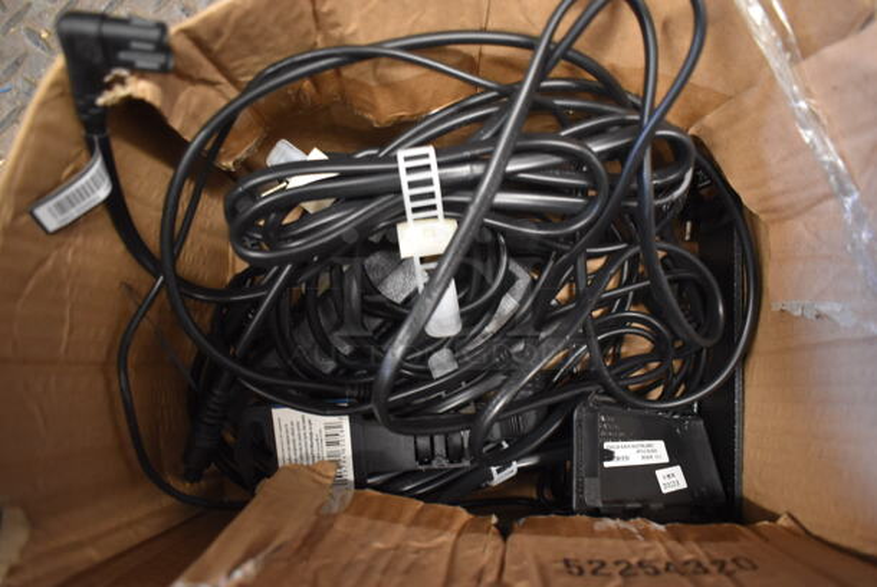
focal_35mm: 27
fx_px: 658
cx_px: 438
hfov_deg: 67.3
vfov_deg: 48.0
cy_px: 294
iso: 1800
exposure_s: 1/30
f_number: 3.5
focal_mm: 18
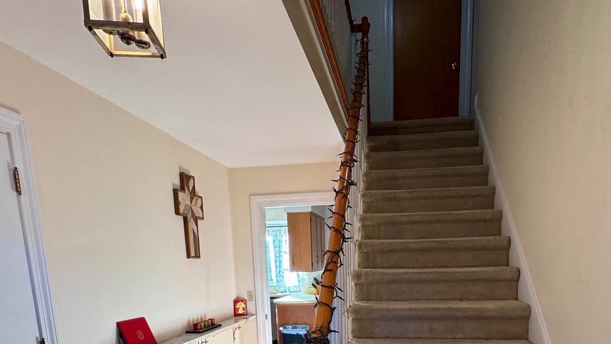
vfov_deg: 37.9
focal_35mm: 27
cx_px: 333
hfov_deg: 69.7
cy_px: 350
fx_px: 437
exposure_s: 1/120
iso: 100
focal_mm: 2.22
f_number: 2.2
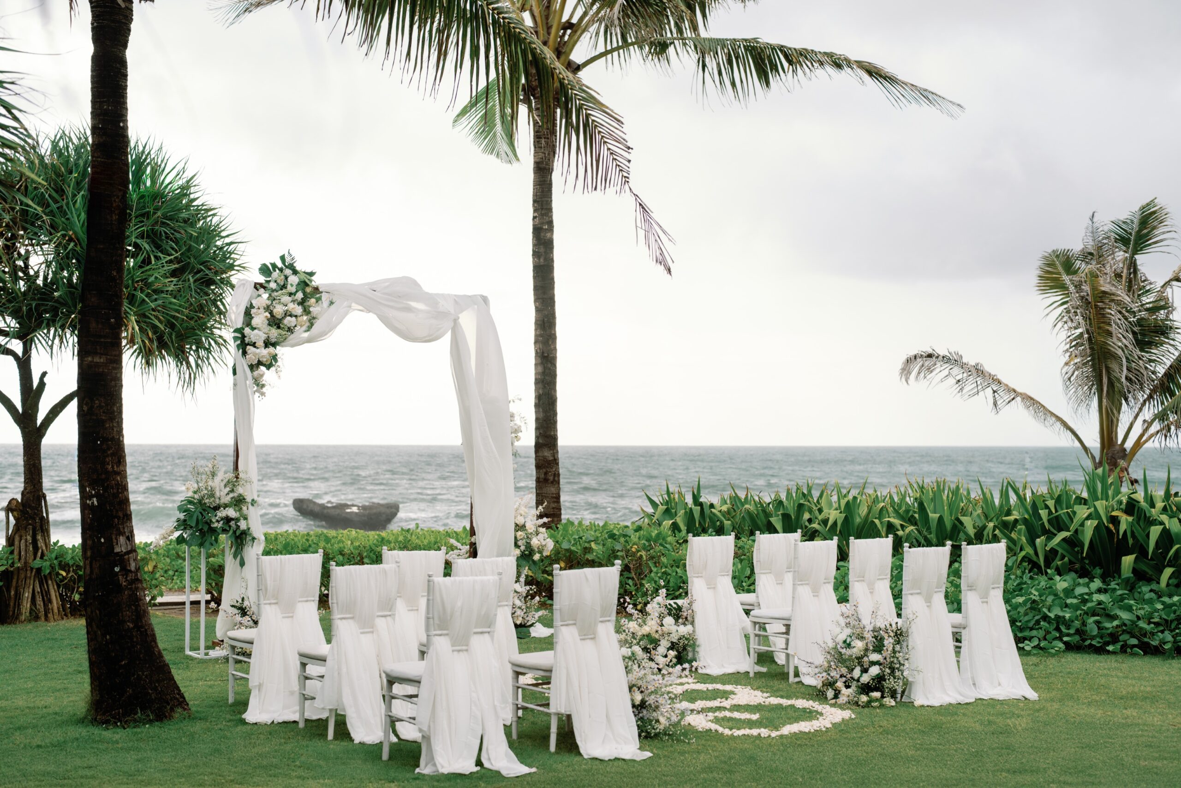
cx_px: 590
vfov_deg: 27.0
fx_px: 1640
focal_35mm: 50
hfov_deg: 39.6
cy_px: 394
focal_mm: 50
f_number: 2.8
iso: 50
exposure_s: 1/250
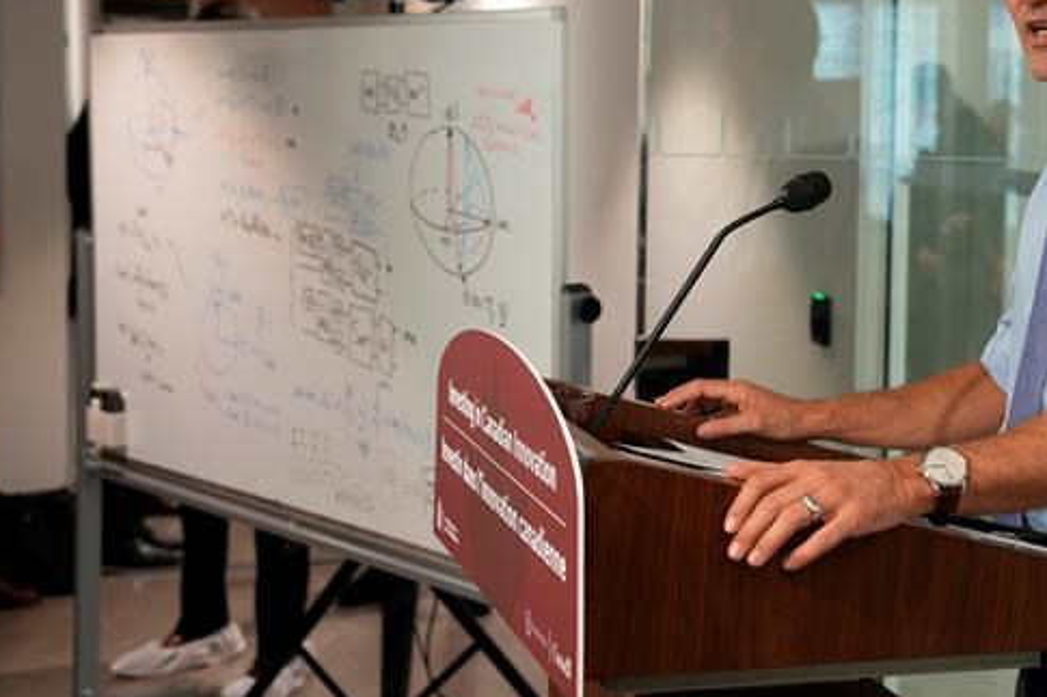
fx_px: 1948
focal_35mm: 67
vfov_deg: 20.2
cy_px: 238
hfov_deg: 29.9
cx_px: 680
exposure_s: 1/60
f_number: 4.5
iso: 1000
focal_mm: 50
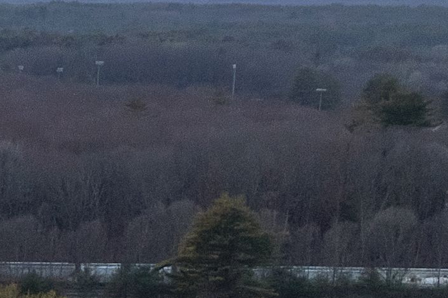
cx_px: -453
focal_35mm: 170
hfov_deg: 11.0
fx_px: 2115
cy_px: 797
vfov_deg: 7.4
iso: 210
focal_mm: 8.38
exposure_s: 1/15
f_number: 2.8
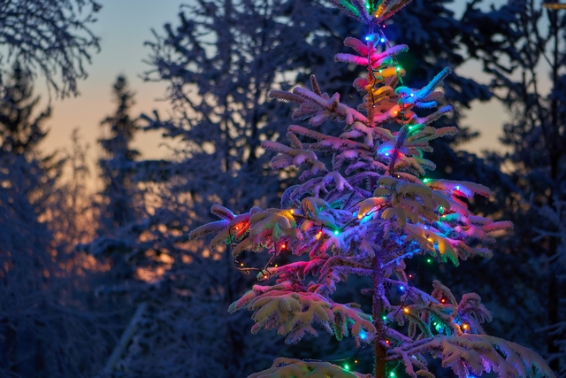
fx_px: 3231
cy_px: 189
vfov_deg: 6.7
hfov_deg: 10.0
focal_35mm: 206
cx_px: 283
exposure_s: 2
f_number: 5.6
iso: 100
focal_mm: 137
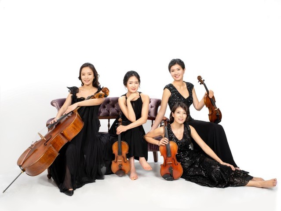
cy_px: 106
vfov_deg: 33.6
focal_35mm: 43
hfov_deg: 43.9
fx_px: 349
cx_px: 140
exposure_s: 1/125
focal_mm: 55
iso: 400
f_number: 10
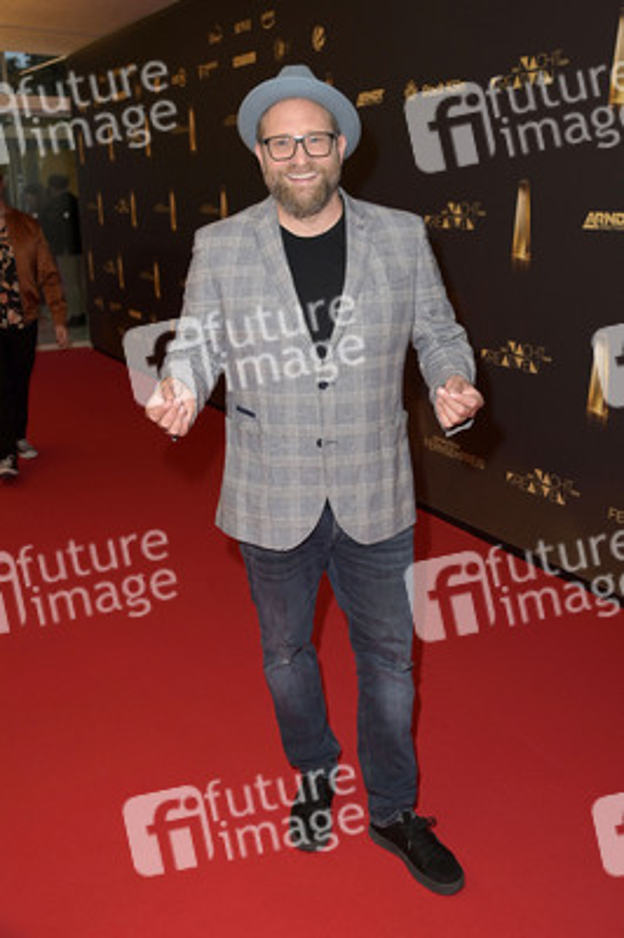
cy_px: 469
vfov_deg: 60.3
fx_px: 807
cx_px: 312
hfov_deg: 42.3
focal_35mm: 31
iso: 1250
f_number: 5
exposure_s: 1/200
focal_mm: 31
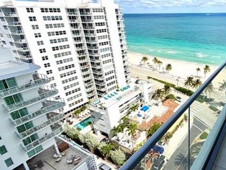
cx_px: 189
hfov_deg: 61.9
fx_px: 163
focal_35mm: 25
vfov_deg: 54.6
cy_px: 70
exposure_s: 1/1464
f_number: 2.2
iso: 20
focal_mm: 2.22
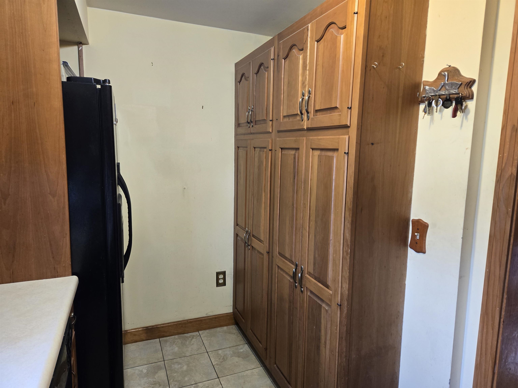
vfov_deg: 58.9
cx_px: 259
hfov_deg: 73.9
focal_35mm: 23
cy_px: 194
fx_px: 344
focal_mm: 5.4
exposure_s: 1/120
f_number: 1.8
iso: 320
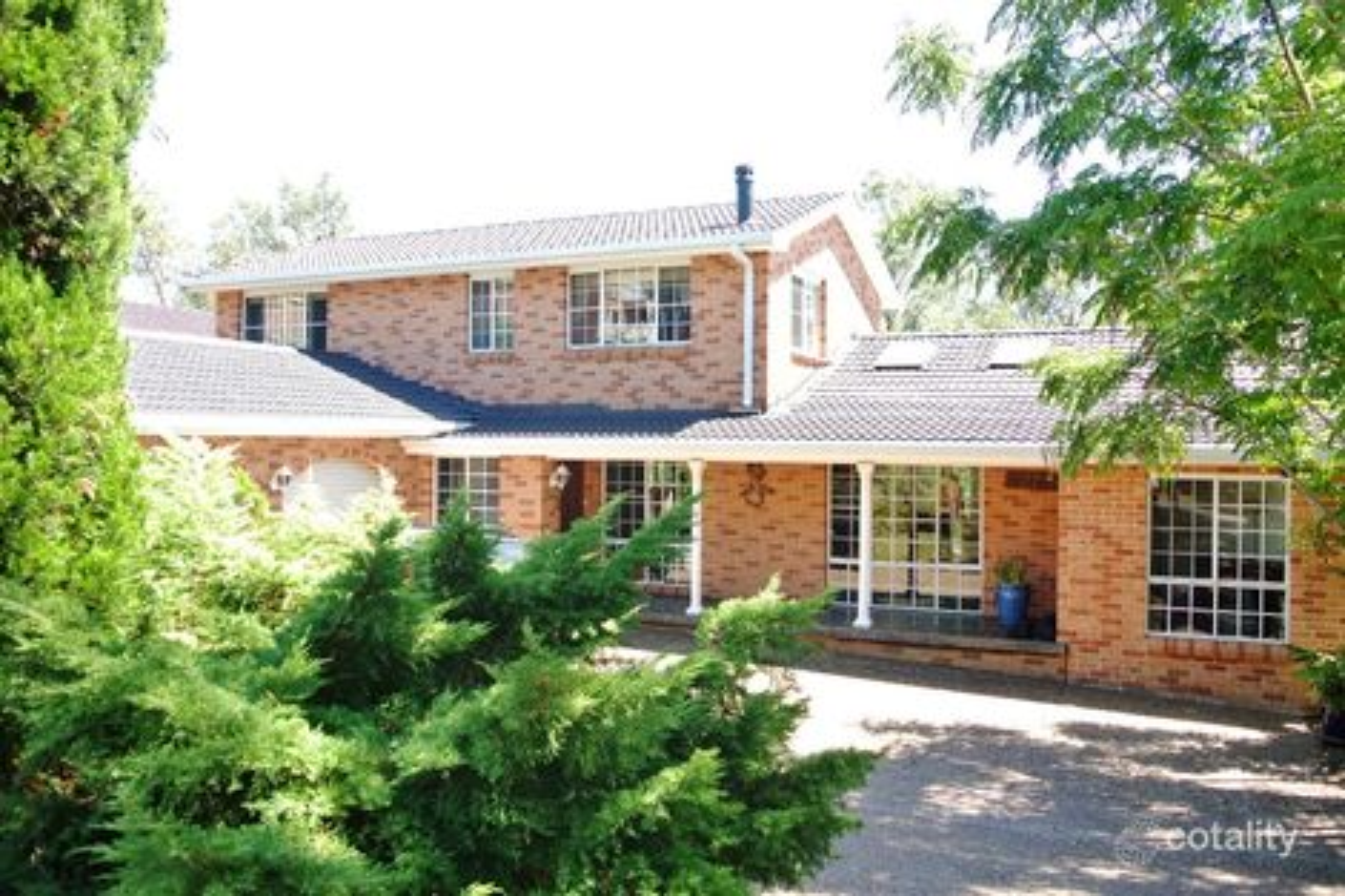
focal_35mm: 28
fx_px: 1046
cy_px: 448
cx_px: 672
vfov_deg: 46.4
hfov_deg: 65.5
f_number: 4.5
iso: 100
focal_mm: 10.7
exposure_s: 1/60
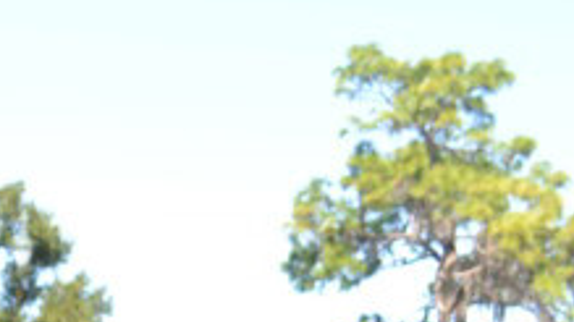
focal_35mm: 189
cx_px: -404
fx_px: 2876
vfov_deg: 5.9
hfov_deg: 10.8
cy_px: 1029
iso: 100
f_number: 5.6
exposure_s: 1/200
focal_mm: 22
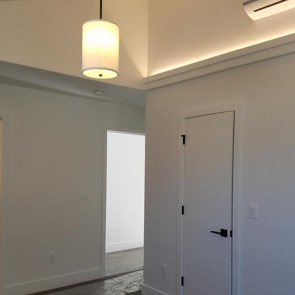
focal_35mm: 36
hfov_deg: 46.0
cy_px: 168
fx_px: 347
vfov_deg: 45.9
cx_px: 135
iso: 100
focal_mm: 4.2
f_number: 1.7
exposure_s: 1/120
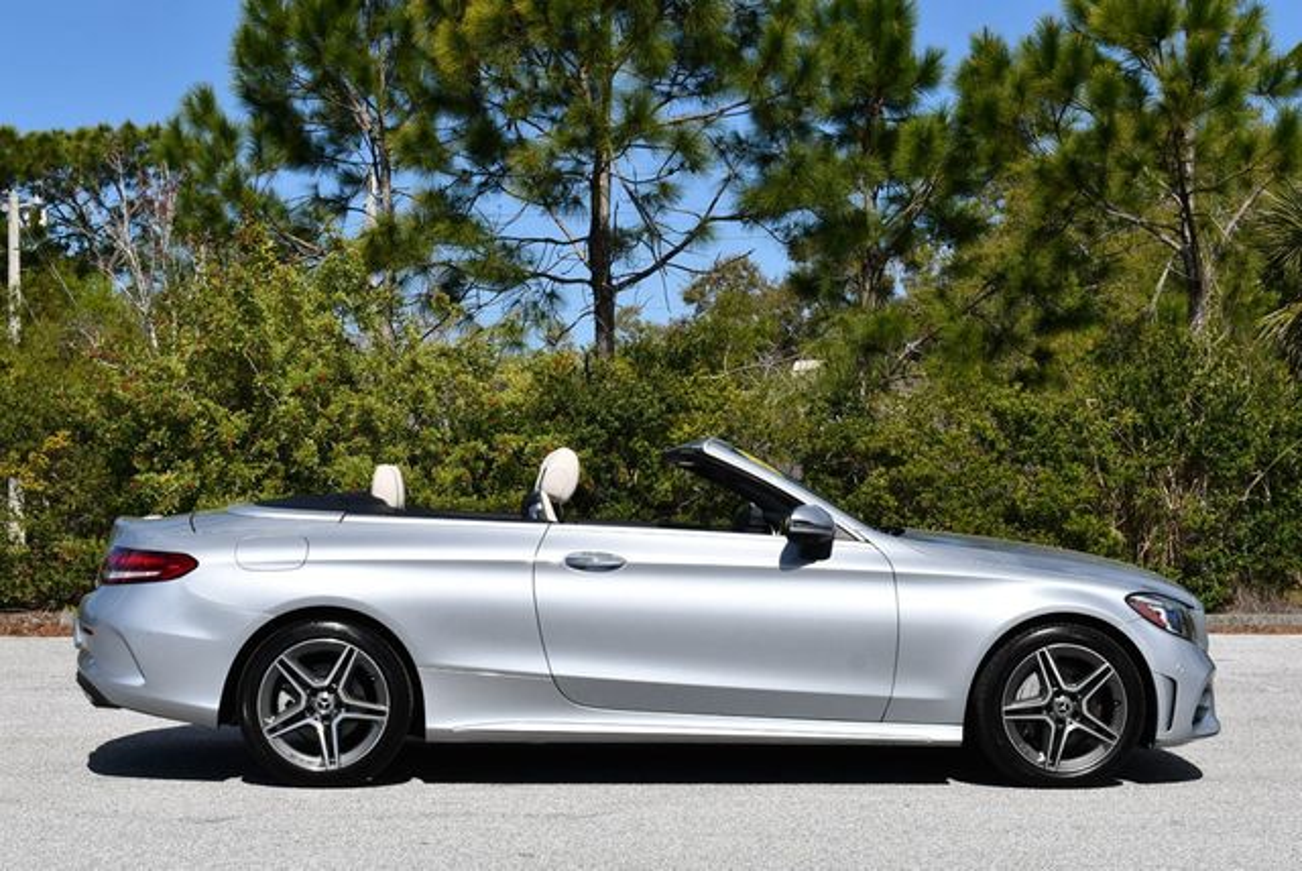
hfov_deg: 31.4
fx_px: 2317
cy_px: 436
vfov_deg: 21.3
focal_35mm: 64
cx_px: 651
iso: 100
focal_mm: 32
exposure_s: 1/320
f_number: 9
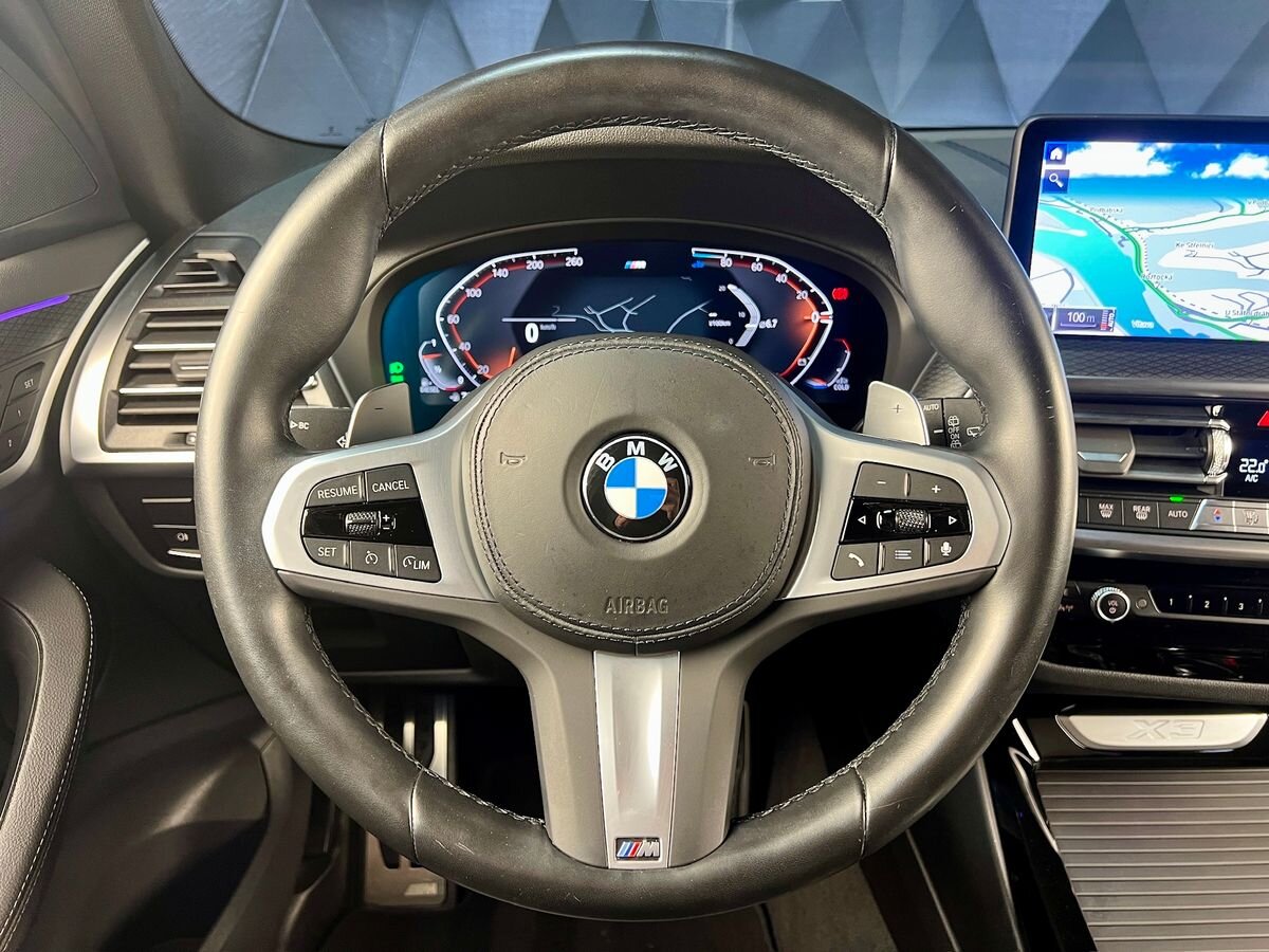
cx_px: 634
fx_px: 953
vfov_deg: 53.1
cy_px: 476
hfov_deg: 67.3
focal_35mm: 26
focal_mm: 5.7
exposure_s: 1/50
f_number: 1.5
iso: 200
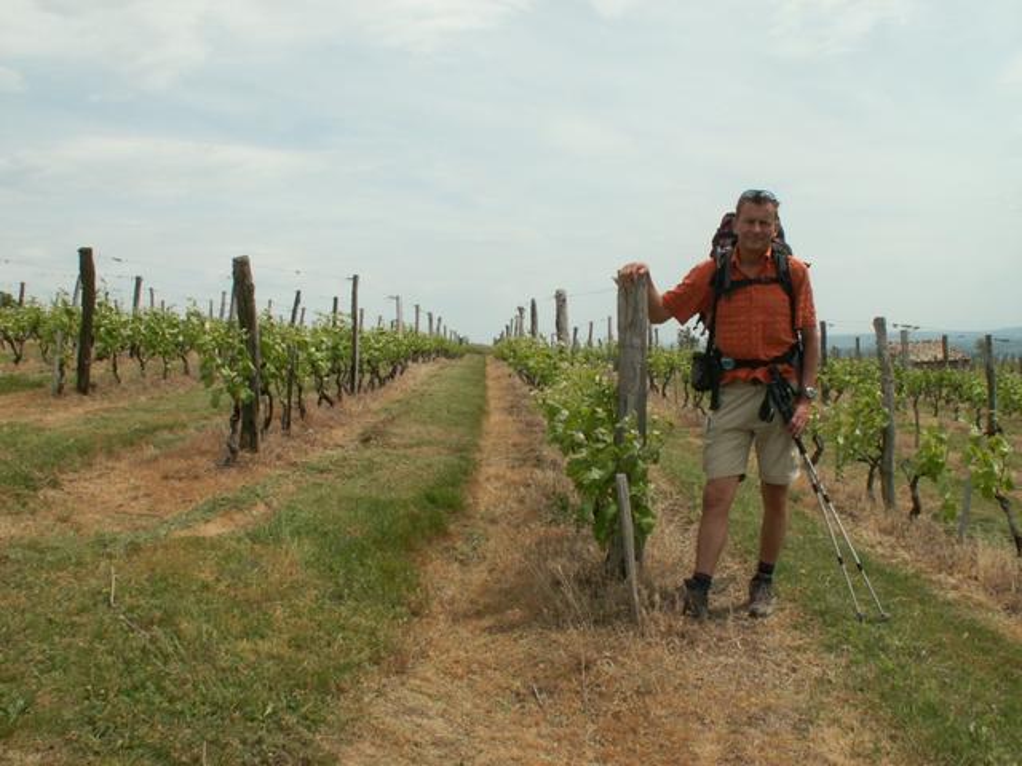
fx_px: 1033
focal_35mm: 35
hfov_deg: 52.6
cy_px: 383
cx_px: 511
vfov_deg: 40.7
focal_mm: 5.86
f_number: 7.1
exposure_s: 1/250
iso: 50
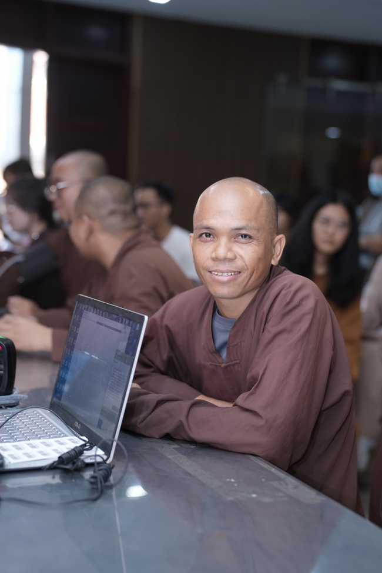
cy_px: 286
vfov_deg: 33.9
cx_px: 191
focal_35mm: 59
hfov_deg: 23.0
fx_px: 939
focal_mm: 59
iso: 500
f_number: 2.5
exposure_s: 1/125
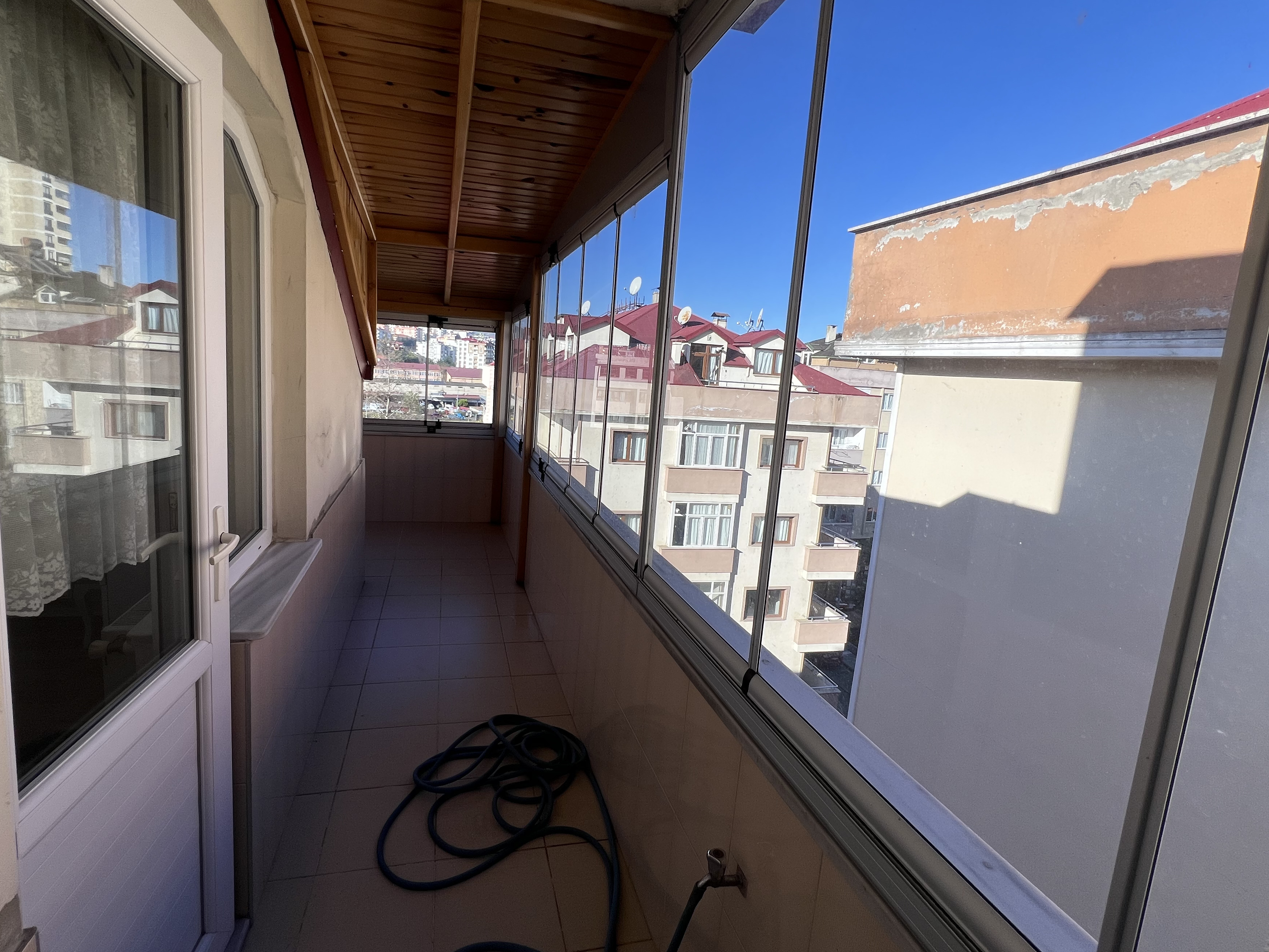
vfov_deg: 81.6
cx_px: 579
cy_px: 445
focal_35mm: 15
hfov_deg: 97.9
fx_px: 550
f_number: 1.8
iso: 32
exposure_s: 1/421
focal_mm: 1.57
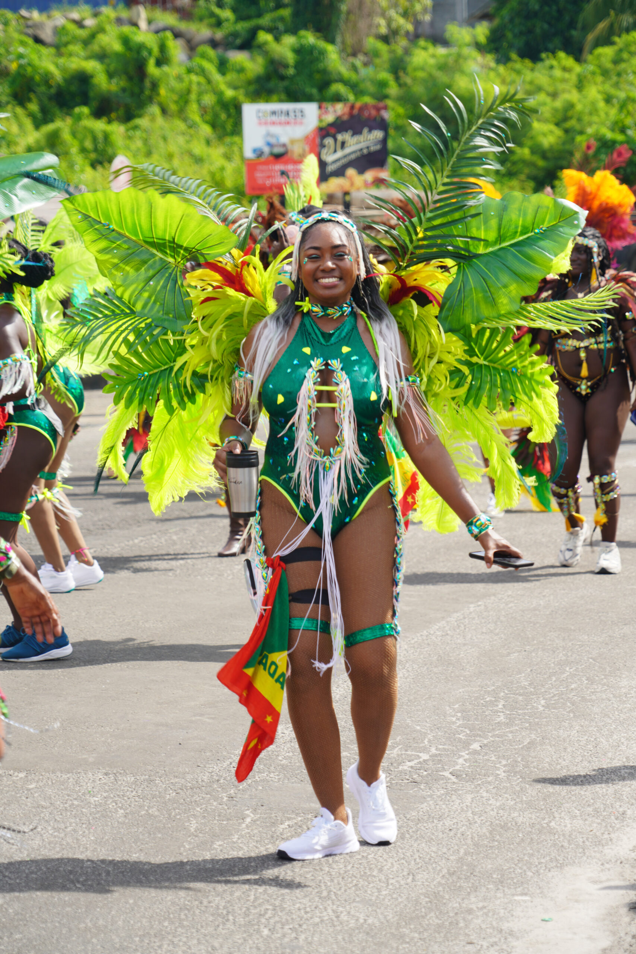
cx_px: 318
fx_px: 3603
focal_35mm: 136
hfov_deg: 10.1
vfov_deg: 15.1
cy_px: 477
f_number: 6.3
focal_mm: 136
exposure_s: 1/160
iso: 100
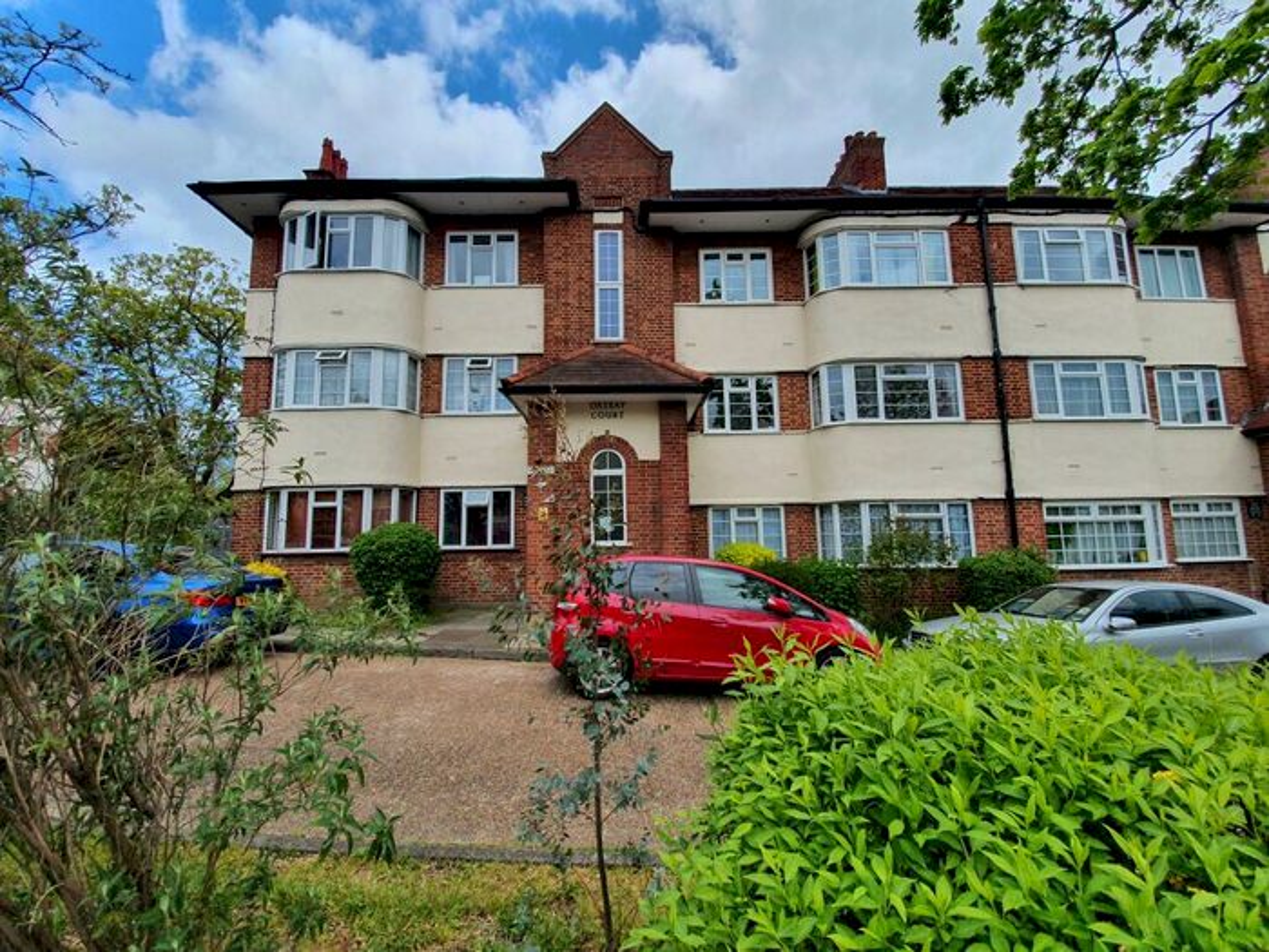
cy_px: 476
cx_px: 634
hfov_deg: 106.2
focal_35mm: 13
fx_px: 477
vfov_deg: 89.9
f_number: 2.2
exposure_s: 1/1024
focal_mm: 1.8
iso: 50
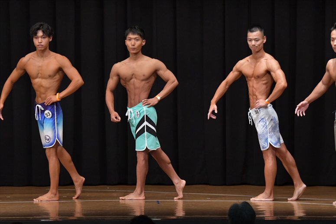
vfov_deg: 6.1
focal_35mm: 225
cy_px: 112
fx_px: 2099
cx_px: 168
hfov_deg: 9.2
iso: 5000
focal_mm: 150
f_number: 5.6
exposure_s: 1/400
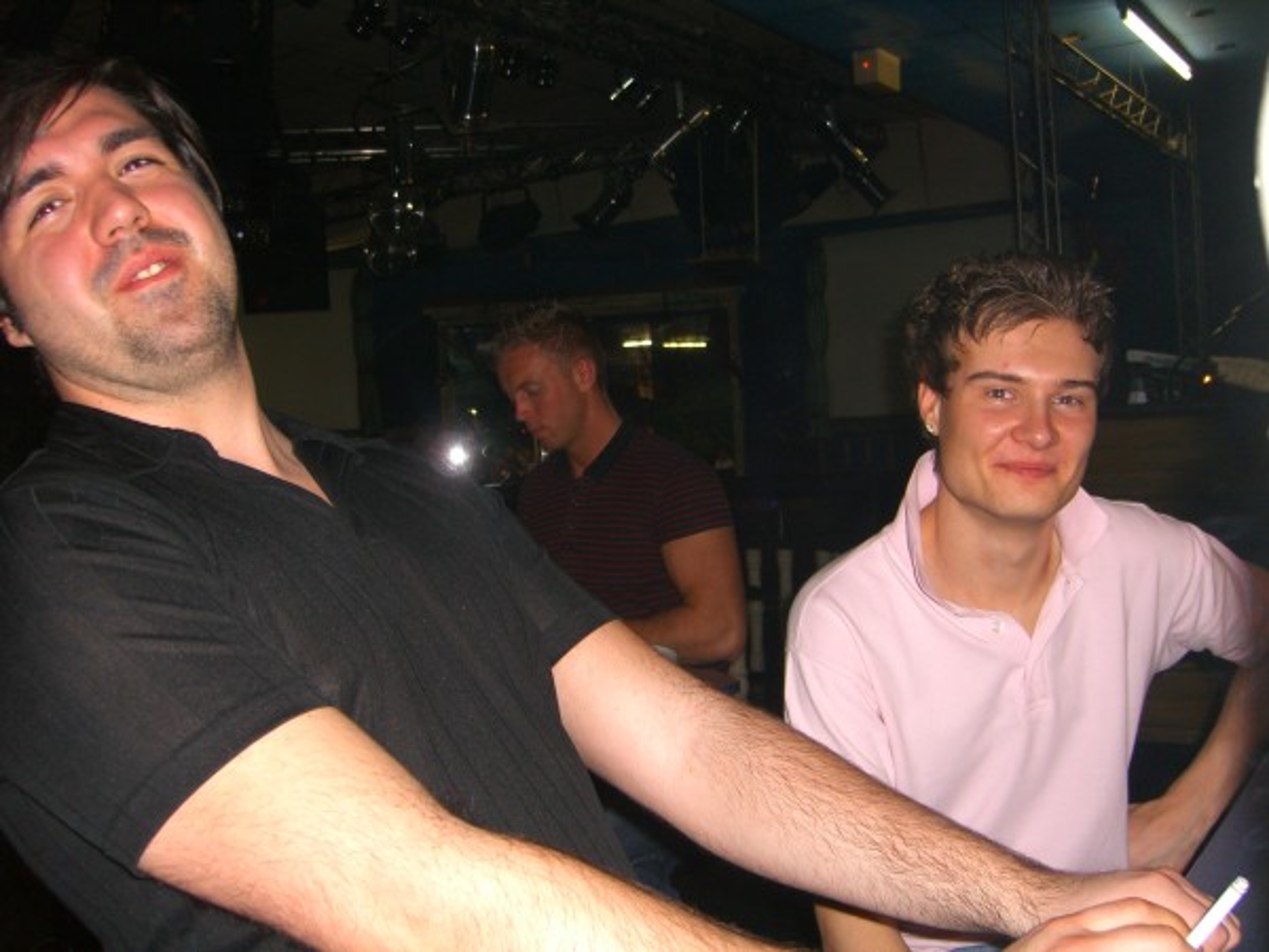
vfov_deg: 37.7
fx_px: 1393
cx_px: 634
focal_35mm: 38
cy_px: 476
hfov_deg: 49.0
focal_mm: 7.9
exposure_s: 1/60
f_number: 2.8
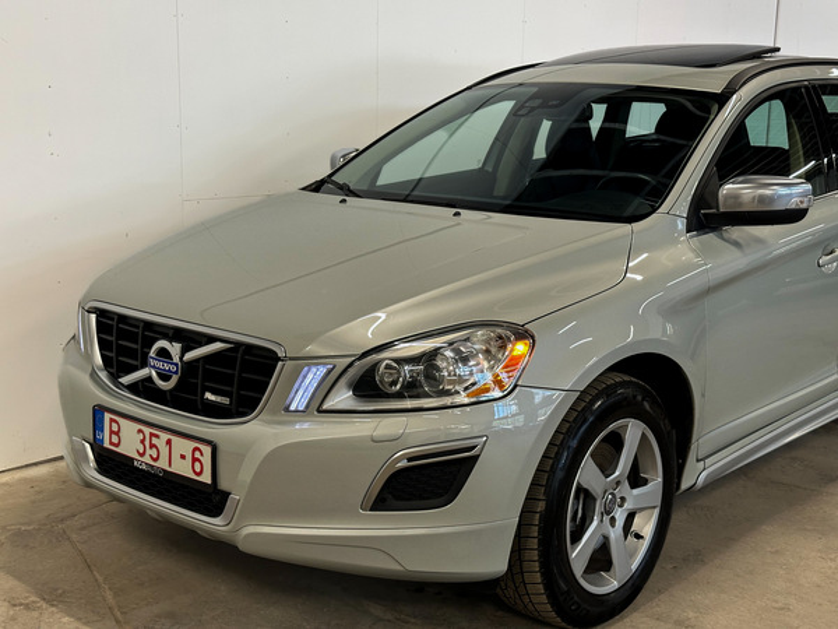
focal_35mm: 48
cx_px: 419
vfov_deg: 30.3
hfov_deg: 39.7
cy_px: 314
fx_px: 1162
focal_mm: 6.86
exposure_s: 1/50
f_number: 1.78
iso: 100
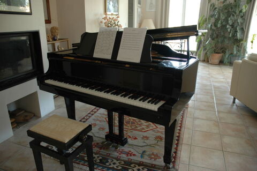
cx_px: 128
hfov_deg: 67.4
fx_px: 193
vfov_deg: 47.8
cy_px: 86
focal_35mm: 27
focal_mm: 18
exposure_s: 1/15
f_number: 3.5
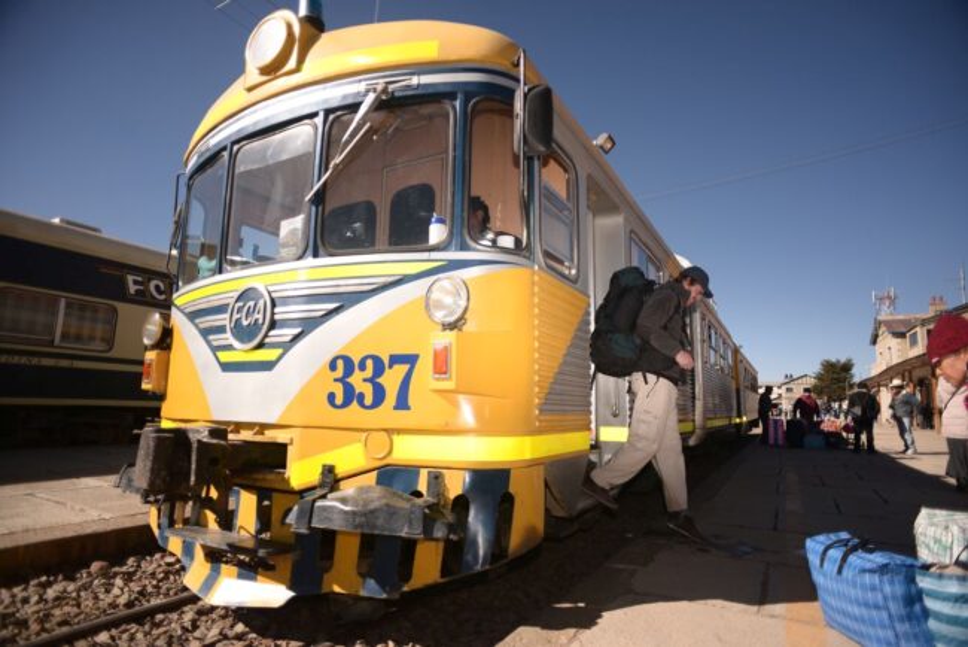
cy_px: 324
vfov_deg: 62.0
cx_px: 484
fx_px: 538
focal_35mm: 20
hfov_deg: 84.0
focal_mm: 20
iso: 200
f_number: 2.8
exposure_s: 1/3200
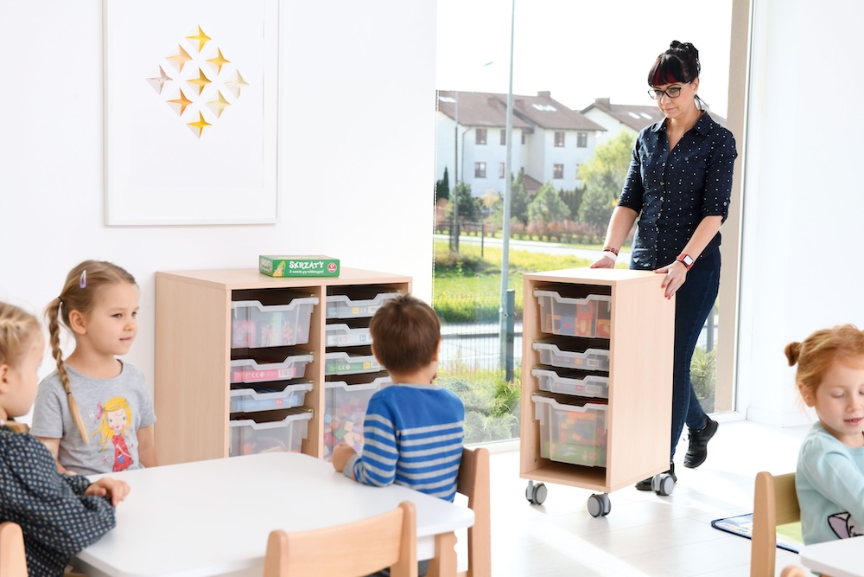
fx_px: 1392
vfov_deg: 23.4
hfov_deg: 34.5
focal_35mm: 58
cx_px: 432
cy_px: 288
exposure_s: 1/60
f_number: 5.6
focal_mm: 58
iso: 64
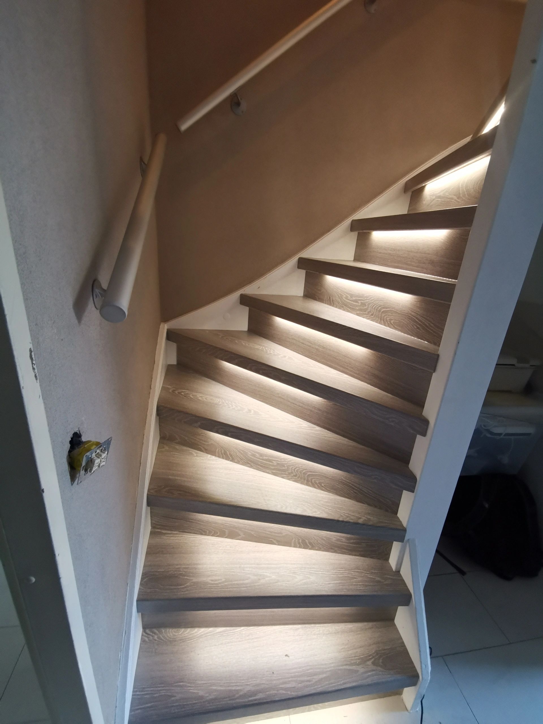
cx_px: 272
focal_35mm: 16
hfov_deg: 78.1
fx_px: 335
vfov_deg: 94.5
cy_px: 362
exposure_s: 1/33.3
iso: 500
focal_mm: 2.35
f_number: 2.2
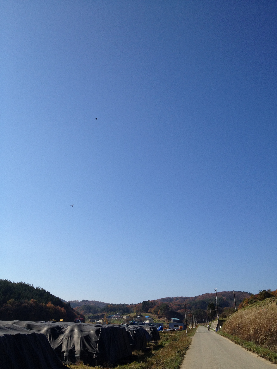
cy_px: 184
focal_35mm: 35
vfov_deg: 52.6
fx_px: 373
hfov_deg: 40.7
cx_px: 138
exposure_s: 1/2123
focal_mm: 4.28
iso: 64
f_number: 2.4
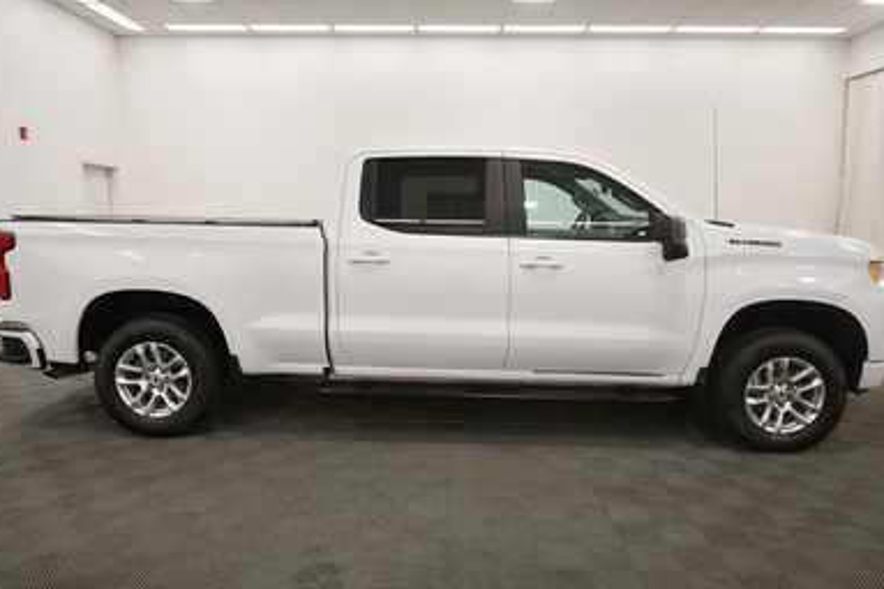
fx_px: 565
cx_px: 445
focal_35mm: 23
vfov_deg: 55.1
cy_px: 306
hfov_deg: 76.1
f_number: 5.3
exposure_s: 1/250
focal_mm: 15
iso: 800
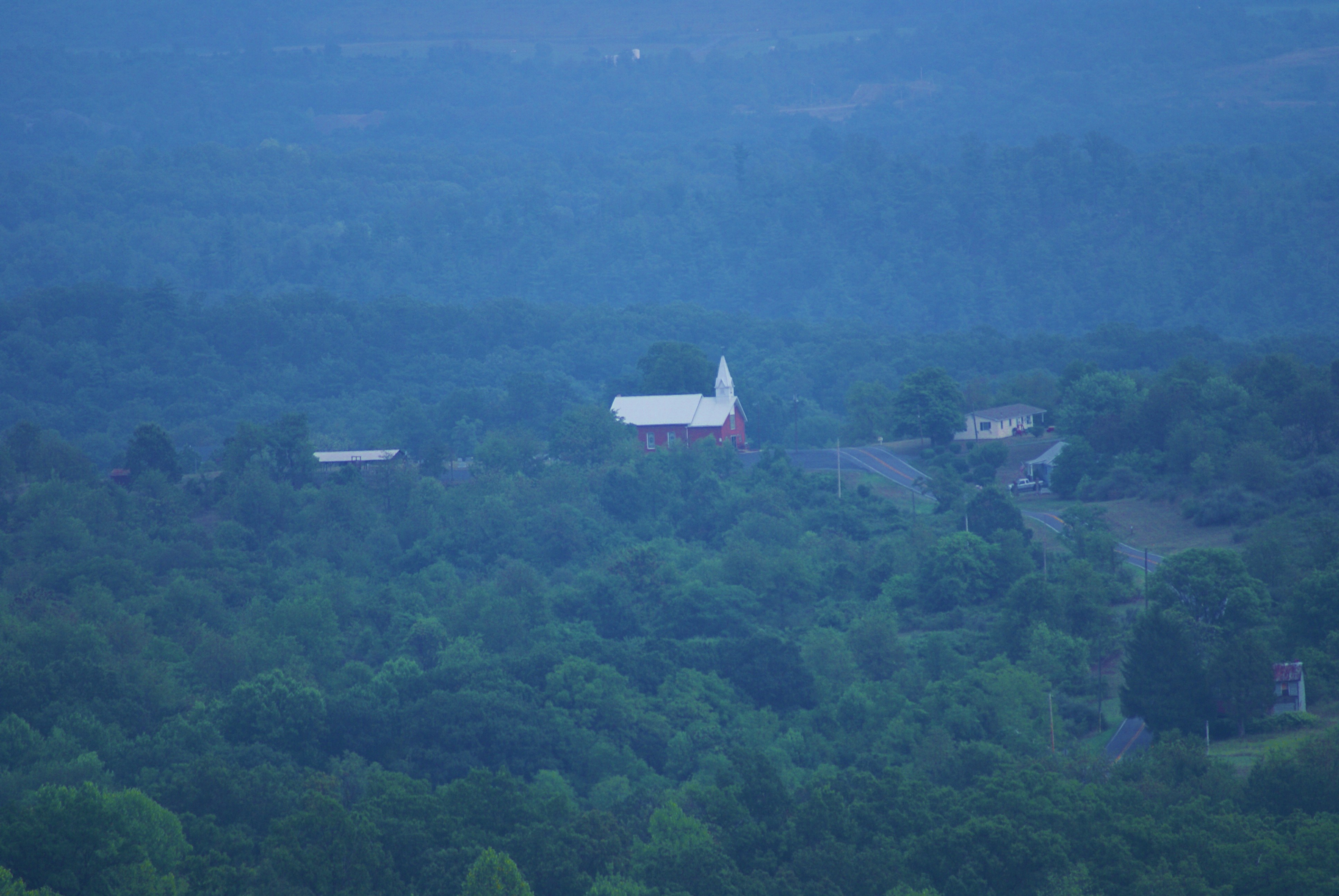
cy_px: 448
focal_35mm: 450
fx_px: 16758
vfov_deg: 3.1
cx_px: 670
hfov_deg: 4.6
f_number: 5.6
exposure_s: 1/500
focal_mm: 300
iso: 125
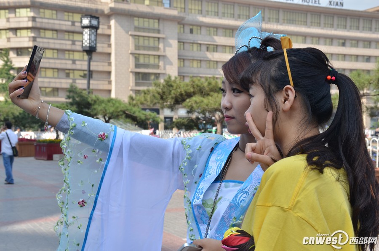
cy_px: 126
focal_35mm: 51
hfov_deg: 39.0
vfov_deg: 26.4
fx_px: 536
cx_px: 190
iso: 250
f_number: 9
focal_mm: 34
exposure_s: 1/320
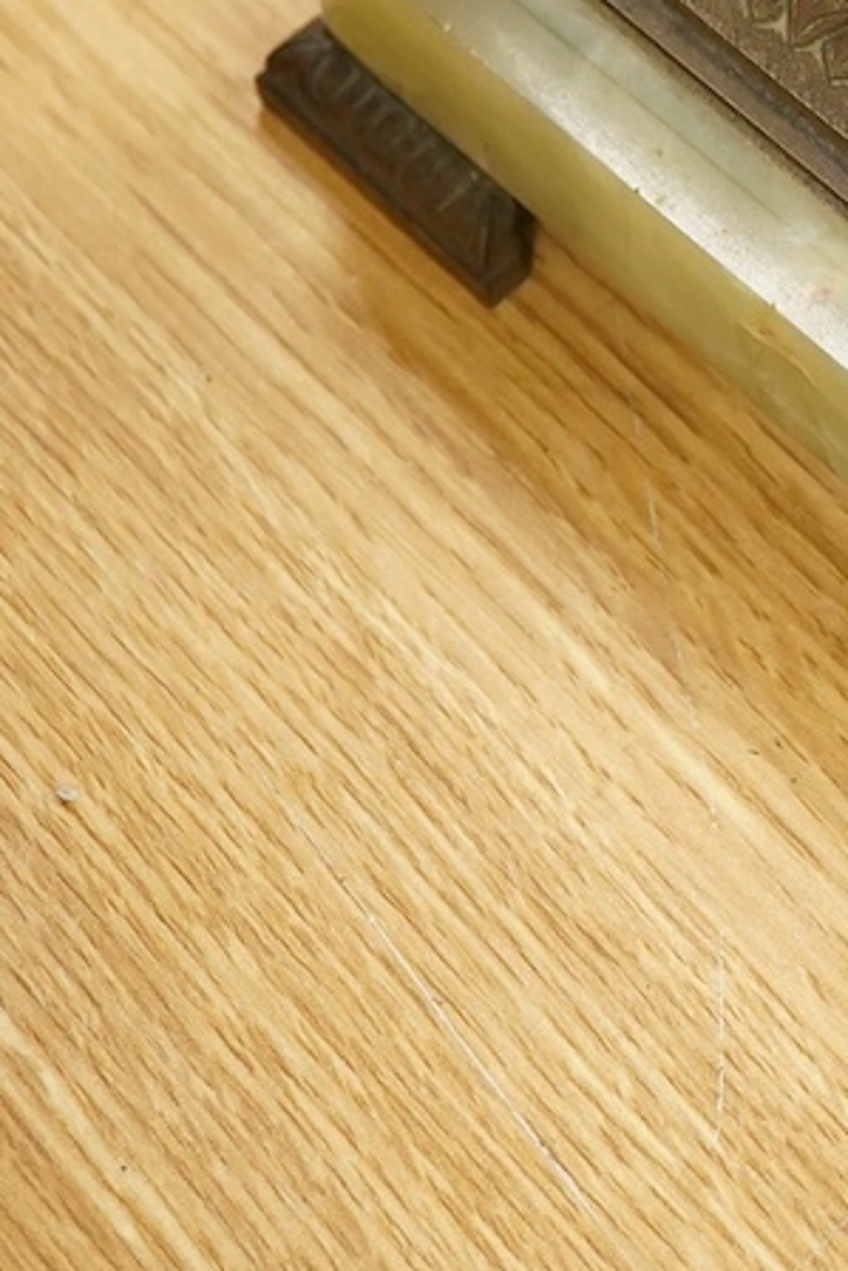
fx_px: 3989
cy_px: -78
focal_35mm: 113
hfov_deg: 11.9
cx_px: 1018
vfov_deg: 17.6
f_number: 8
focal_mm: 30
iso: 2500
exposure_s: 1/160
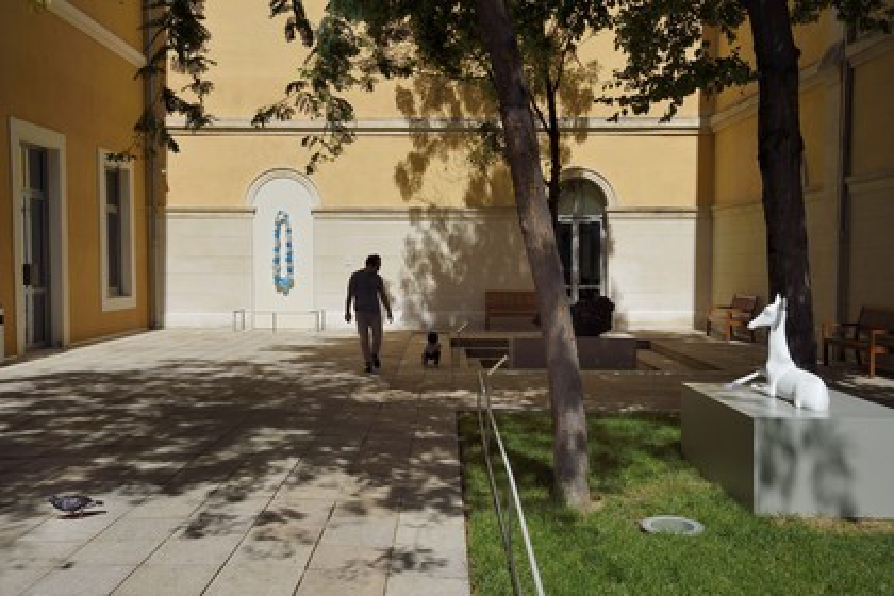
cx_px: 447
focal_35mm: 36
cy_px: 298
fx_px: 894
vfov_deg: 36.9
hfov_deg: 53.1
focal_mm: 36
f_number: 20
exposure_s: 1/250
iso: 200
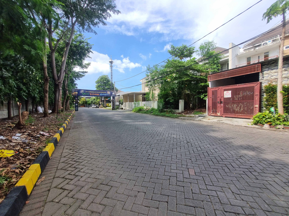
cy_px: 108
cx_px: 144
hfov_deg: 106.2
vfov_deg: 89.9
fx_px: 109
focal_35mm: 13
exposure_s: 1/938
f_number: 2.2
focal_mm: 1.74
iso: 50
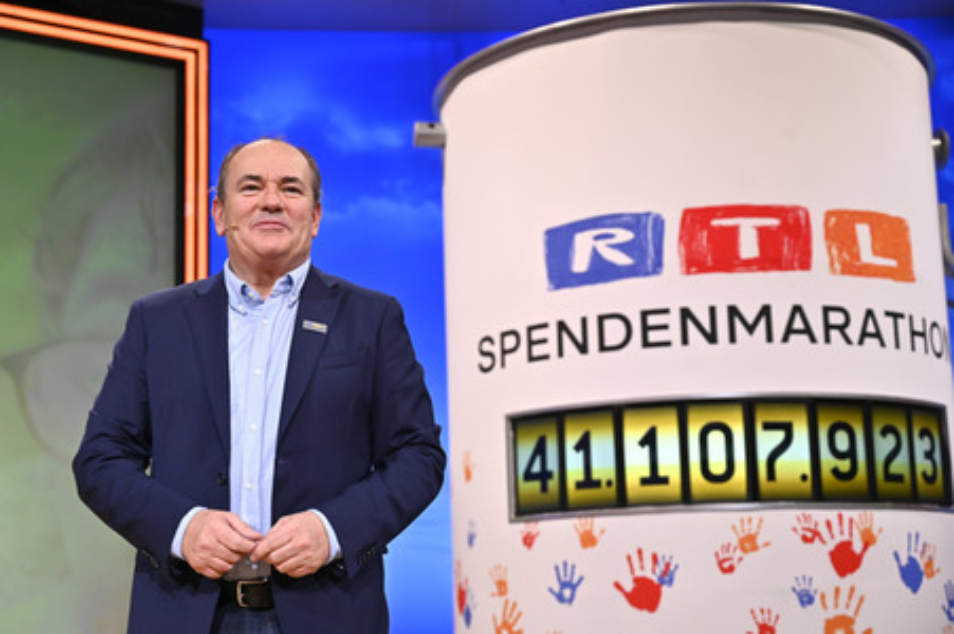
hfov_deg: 35.7
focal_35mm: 56
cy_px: 317
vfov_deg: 24.2
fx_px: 1483
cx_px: 477
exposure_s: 1/200
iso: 800
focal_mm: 56
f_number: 4
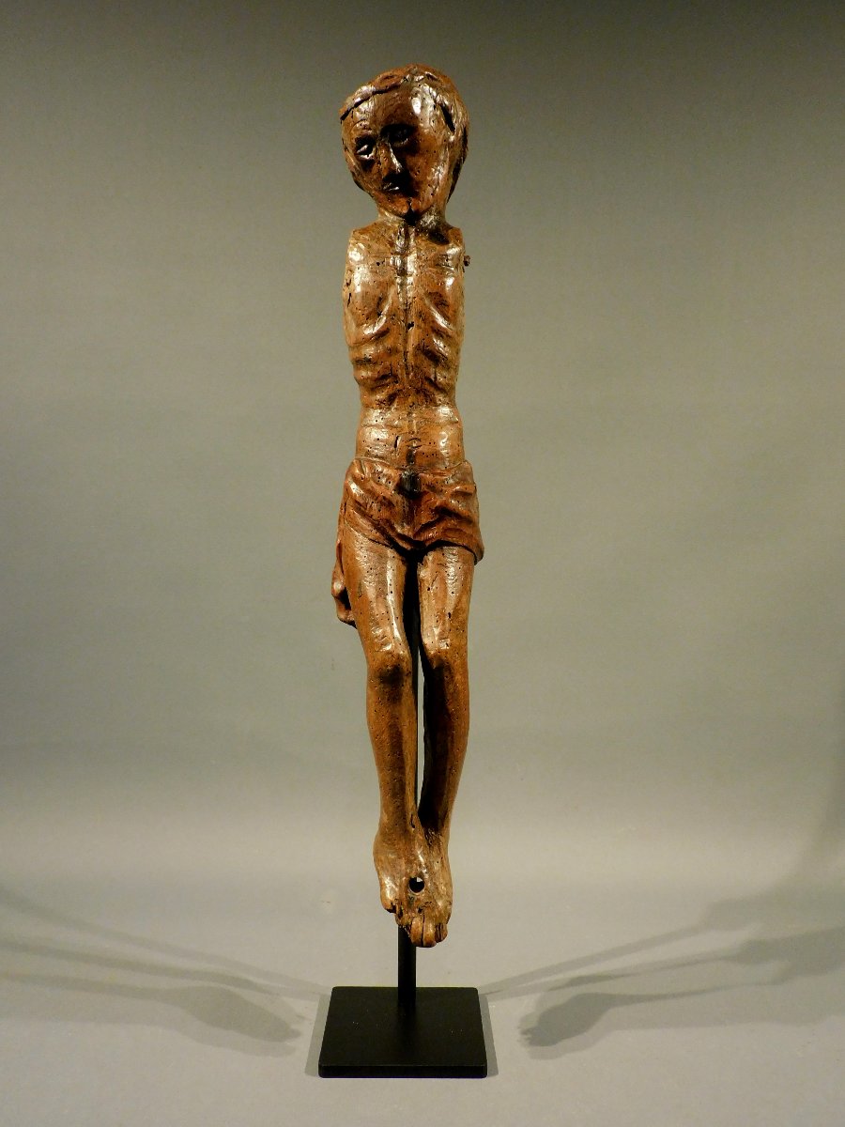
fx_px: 976
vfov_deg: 60.0
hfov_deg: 46.8
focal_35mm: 30
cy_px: 564
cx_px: 422
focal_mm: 5.4
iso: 400
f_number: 3.5
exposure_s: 1/30
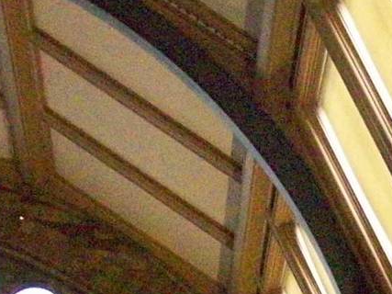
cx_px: 476
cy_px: 461
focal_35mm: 135
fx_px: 1528
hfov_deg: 14.2
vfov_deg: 10.5
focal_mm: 6
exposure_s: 1/128
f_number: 2.7
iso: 800
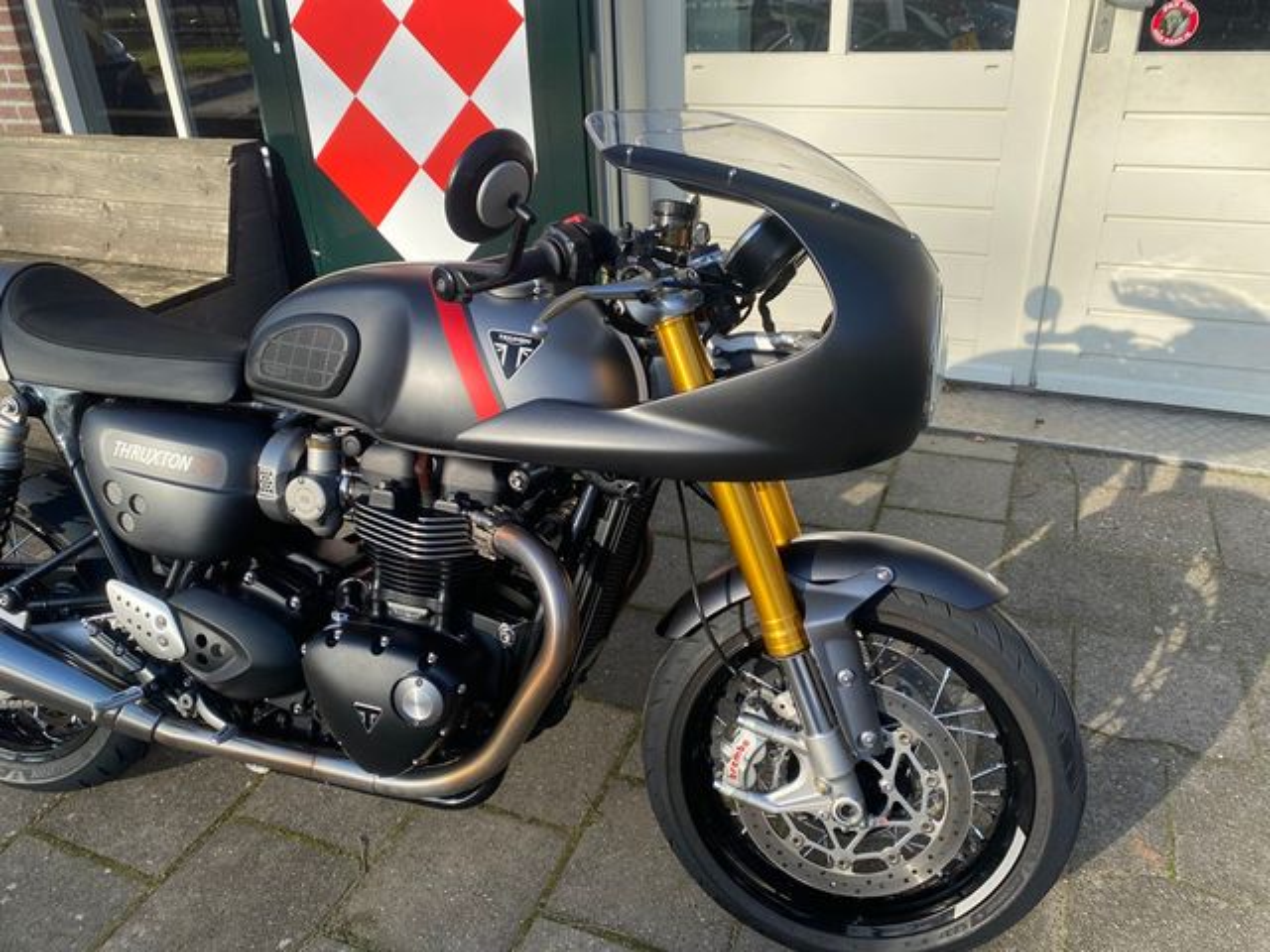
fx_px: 954
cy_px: 476
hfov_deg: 67.3
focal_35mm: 26
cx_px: 635
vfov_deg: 53.1
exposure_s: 1/1025
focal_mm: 4.25
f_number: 1.8
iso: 32
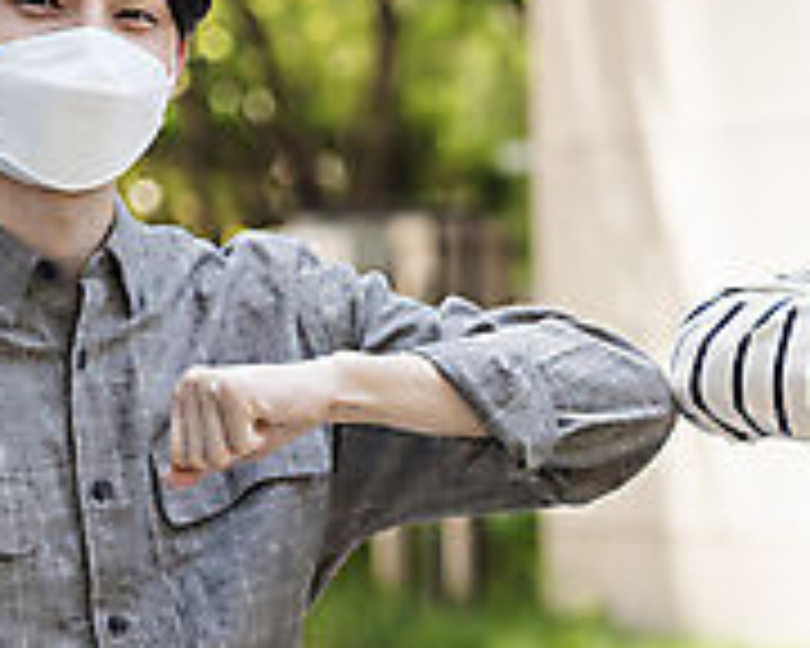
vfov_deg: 6.0
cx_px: 634
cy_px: 508
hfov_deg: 7.5
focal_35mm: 256
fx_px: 6137
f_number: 2.8
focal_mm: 82
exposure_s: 1/640
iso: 320
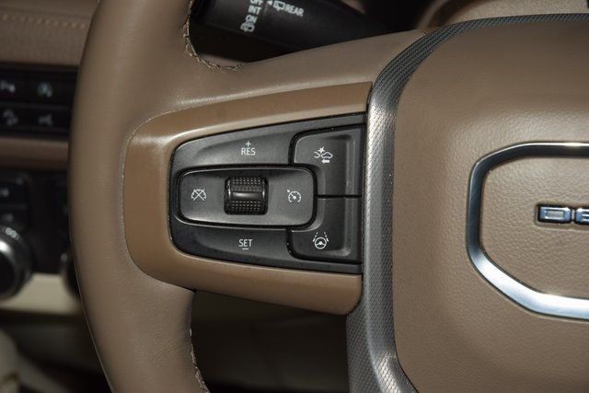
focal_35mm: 105
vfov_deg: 13.0
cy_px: 196
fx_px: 1718
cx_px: 294
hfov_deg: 19.5
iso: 100
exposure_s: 1/125
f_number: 8
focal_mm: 70
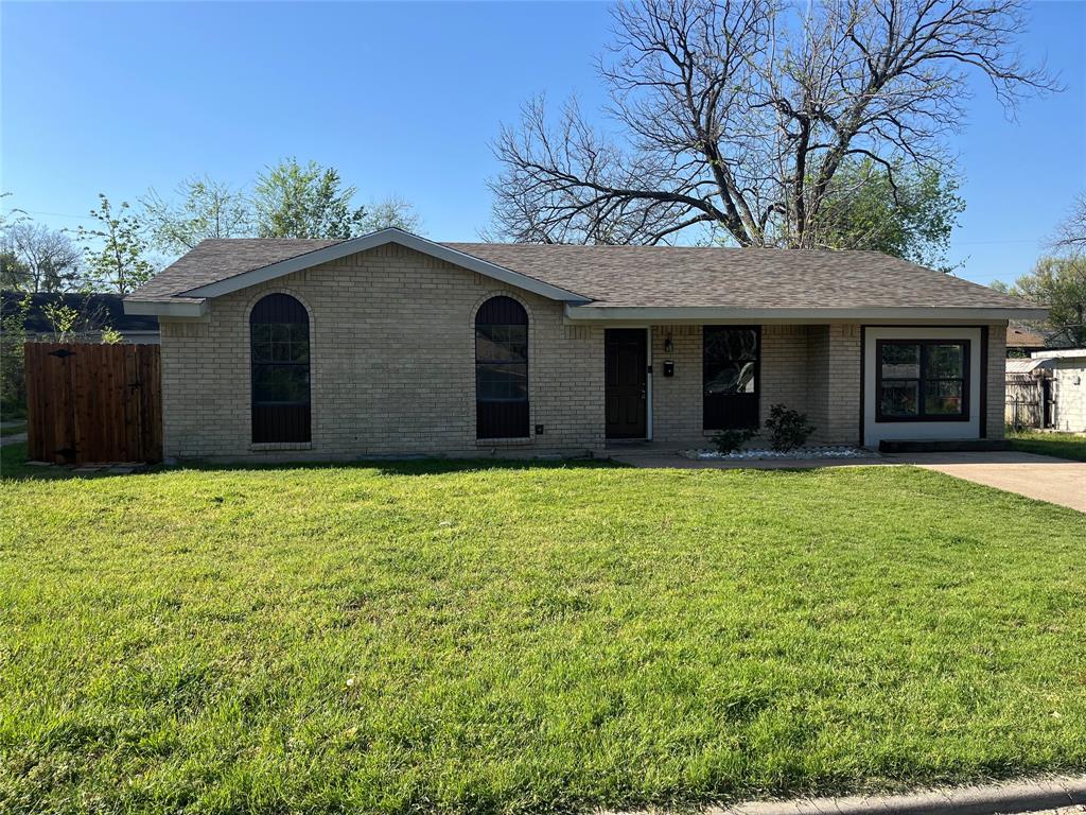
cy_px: 408
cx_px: 543
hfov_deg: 67.3
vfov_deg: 53.1
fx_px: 816
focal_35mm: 26
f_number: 1.6
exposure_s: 1/2222
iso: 50
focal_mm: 5.1
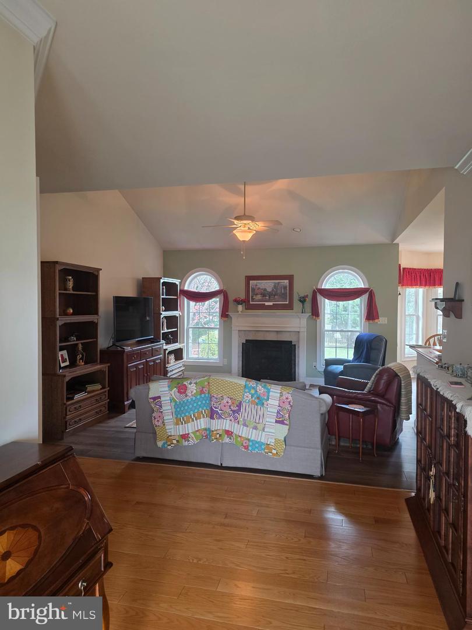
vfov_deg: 73.9
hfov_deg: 58.9
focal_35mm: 23
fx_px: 418
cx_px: 236
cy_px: 315
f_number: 1.7
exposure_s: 1/120
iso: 320
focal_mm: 6.25
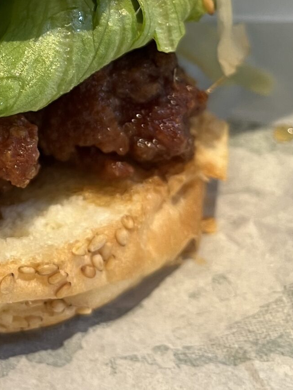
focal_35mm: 77
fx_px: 869
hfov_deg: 17.9
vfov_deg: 24.7
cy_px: 47
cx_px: -92
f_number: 1.6
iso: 100
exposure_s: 1/50
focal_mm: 5.1
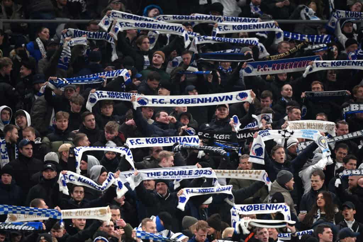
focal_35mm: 400
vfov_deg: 3.4
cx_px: 182
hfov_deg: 5.2
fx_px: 4034
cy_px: 121
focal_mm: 400
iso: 2000
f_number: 2.8
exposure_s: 1/1000
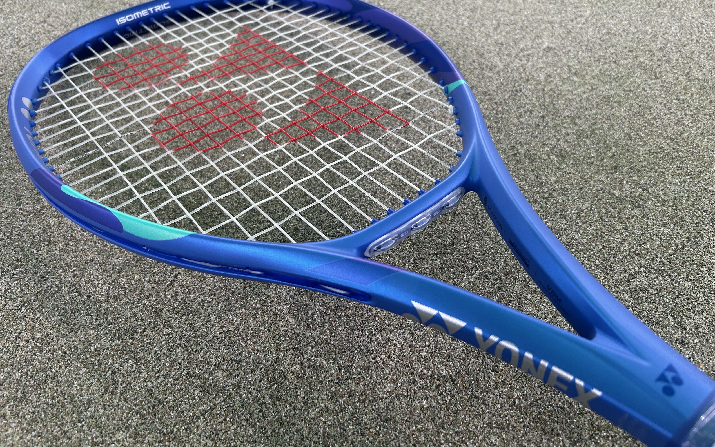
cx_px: 361
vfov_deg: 44.5
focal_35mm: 28
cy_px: 206
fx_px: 546
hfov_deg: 66.5
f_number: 1.5
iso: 80
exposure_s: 1/50
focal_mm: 5.7
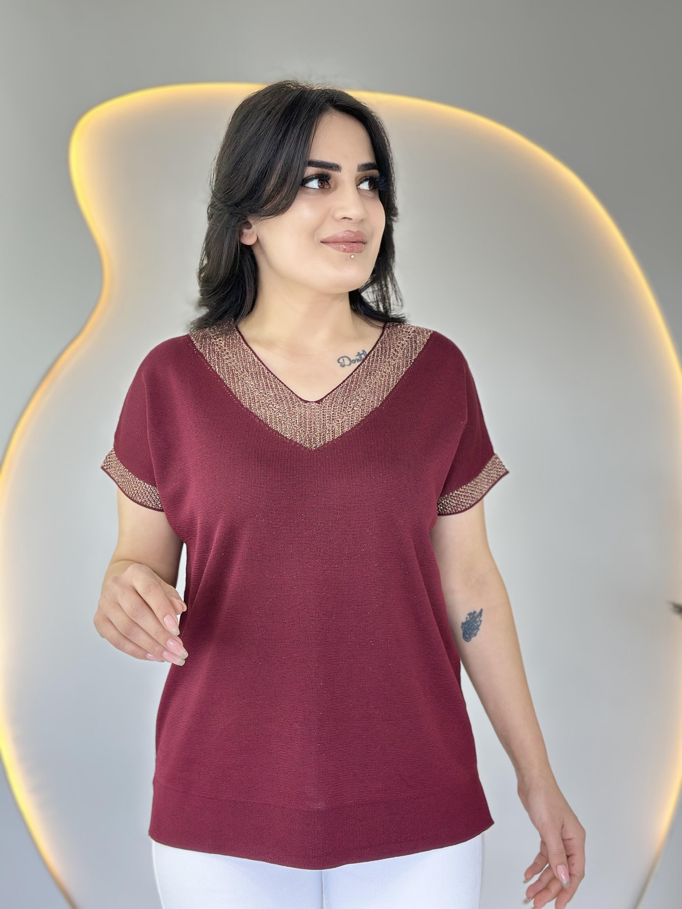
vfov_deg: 39.7
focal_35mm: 48
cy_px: 454
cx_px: 341
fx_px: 1261
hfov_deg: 30.3
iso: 100
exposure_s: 1/100
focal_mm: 6.86
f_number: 1.78
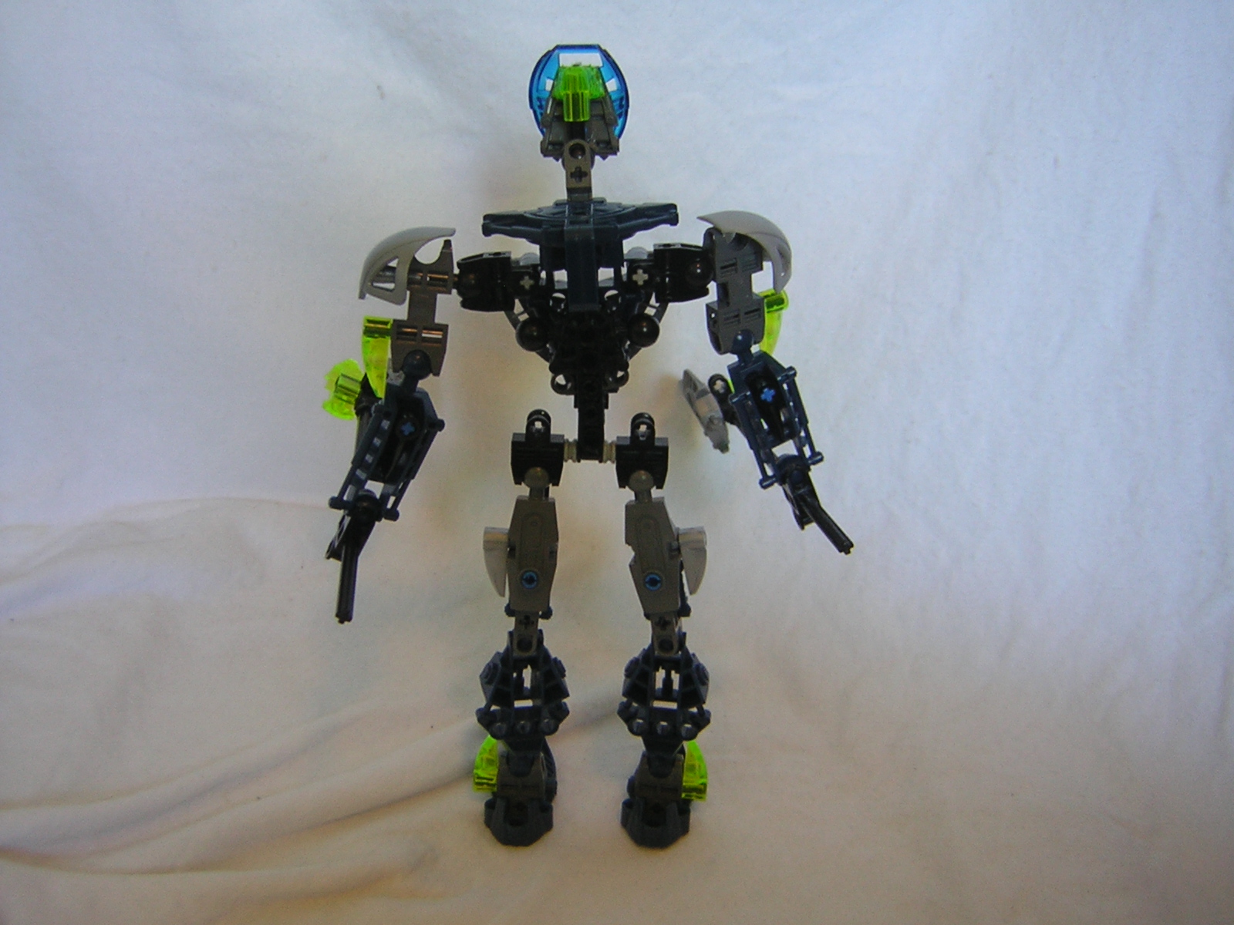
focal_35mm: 36
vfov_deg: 39.7
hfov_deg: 51.4
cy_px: 462
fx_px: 1283
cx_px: 617
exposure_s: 1/7.4
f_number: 2.6
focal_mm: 4.7
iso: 50
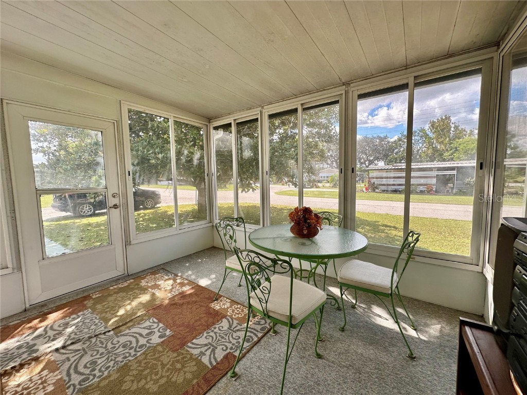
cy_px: 198
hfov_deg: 102.1
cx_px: 264
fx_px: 213
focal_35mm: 14
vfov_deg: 85.7
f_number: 2.2
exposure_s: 1/99
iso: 50
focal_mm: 2.22
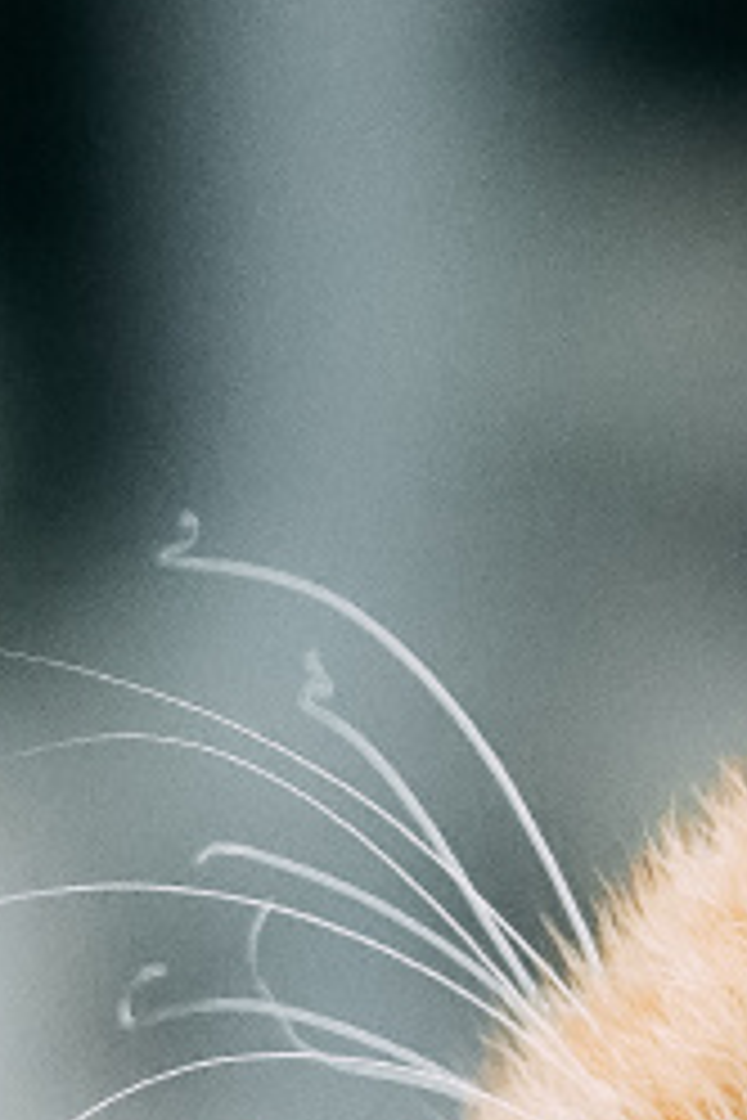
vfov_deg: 0.7
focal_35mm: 2892
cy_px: 1907
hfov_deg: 0.5
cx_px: 1192
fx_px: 90006
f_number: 4
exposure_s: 1/1000
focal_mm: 220
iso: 1250
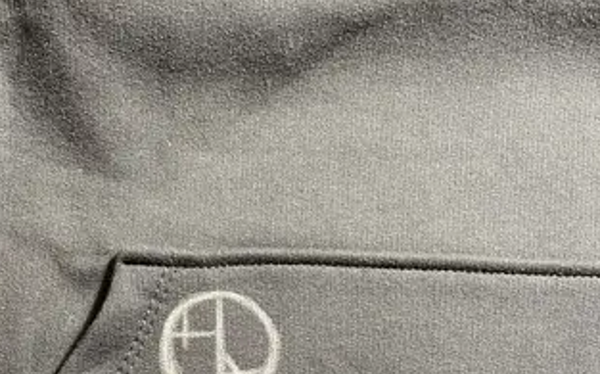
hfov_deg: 42.6
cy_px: 342
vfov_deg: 26.4
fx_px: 768
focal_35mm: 47
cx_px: 270
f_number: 1.6
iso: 500
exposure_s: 1/33
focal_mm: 4.2
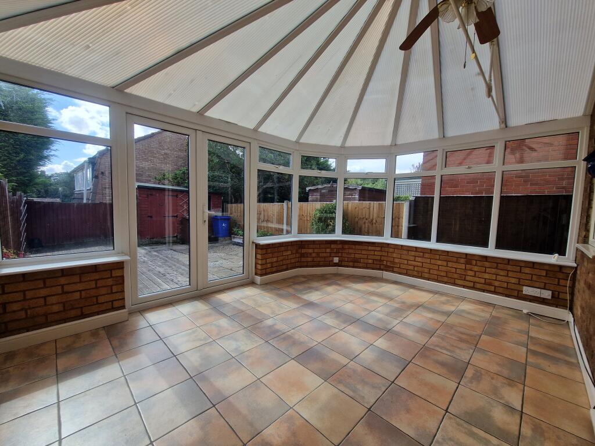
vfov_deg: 89.9
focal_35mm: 13
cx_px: 298
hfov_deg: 106.2
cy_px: 223
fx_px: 223
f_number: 2.2
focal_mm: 2.2
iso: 50
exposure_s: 1/834
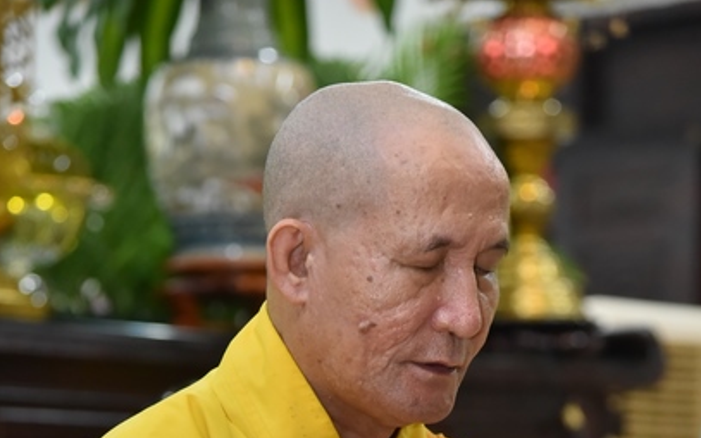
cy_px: 536
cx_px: 360
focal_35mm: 171
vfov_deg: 7.6
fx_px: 3266
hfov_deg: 12.3
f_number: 4.5
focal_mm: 105
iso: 3200
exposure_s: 1/125
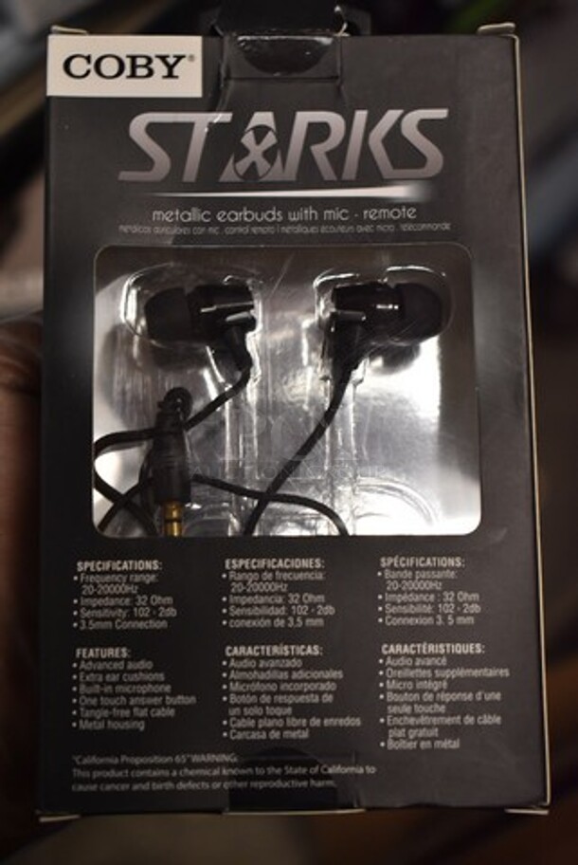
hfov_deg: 21.6
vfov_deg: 31.9
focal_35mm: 63
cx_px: 289
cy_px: 432
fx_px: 1514
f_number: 5
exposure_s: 1/125
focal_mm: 42
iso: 1000
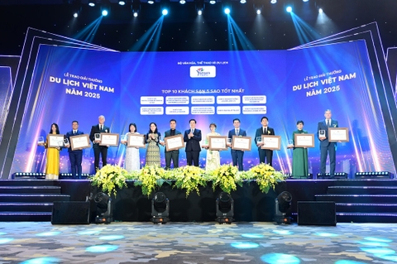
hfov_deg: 49.6
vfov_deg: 34.1
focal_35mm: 39
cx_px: 198
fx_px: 430
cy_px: 132
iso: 1250
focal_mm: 39
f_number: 4.5
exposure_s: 1/160
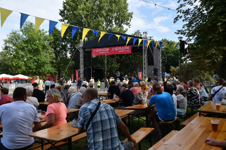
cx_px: 113
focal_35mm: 34
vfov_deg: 38.9
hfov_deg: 55.8
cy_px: 75
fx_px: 213
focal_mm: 23
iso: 100
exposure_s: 1/320
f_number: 5.6
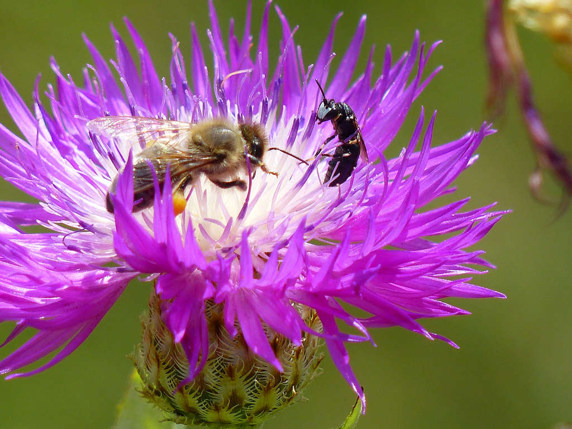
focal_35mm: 1200
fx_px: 19829
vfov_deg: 1.2
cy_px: 214
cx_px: 286
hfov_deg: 1.7
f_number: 4
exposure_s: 1/800
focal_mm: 108
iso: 100
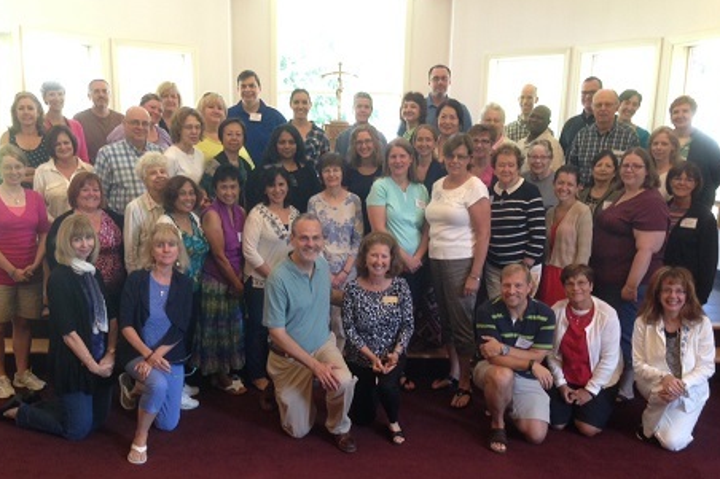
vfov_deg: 34.9
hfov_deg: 50.7
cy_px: 287
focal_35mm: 38
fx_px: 760
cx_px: 350
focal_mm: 4.12
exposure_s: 1/20
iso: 125
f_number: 2.4
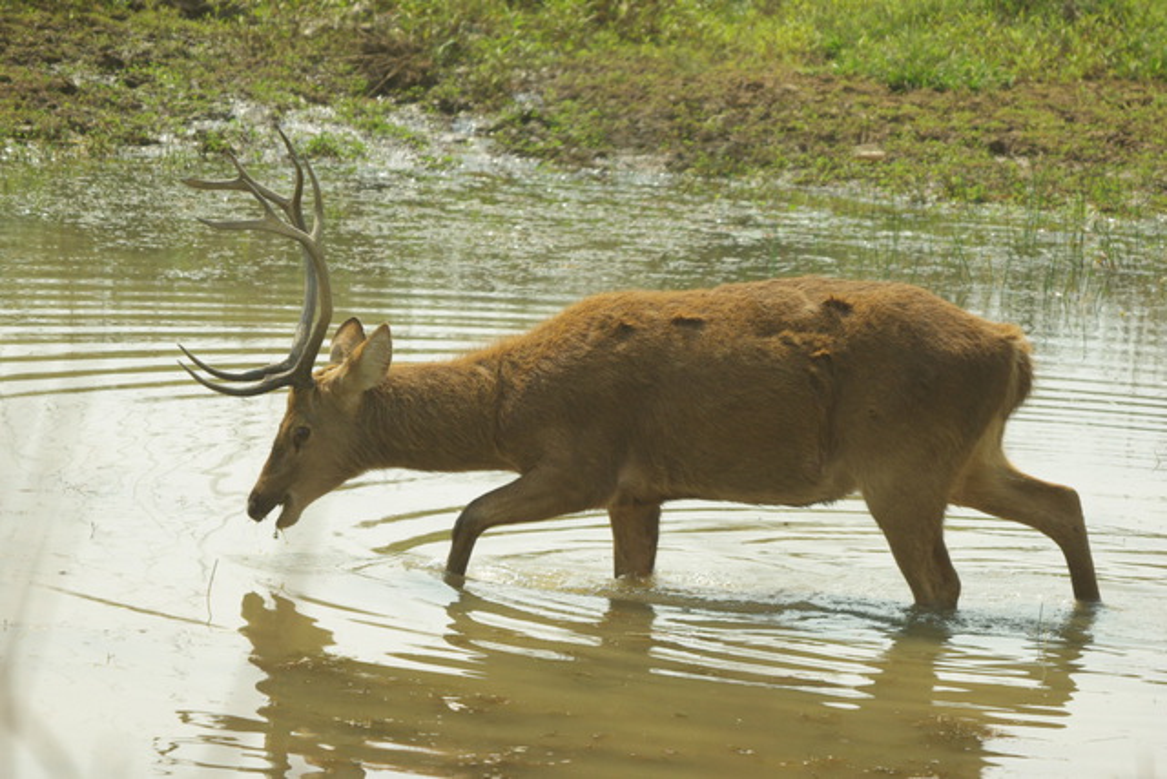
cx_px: 584
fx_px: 9240
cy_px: 390
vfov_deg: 4.8
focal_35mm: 285
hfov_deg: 7.2
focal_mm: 190
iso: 200
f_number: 5.6
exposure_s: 1/350
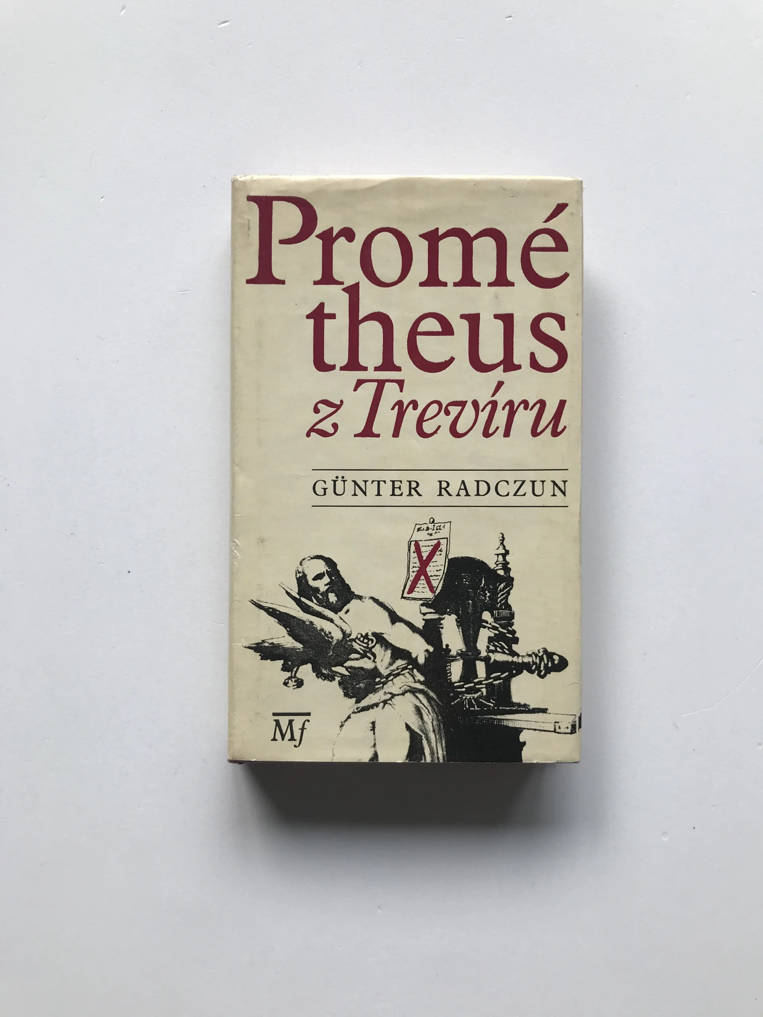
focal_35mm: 28
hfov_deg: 49.7
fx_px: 823
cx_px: 382
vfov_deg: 63.4
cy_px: 508
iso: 20
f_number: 1.8
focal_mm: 3.99
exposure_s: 1/127
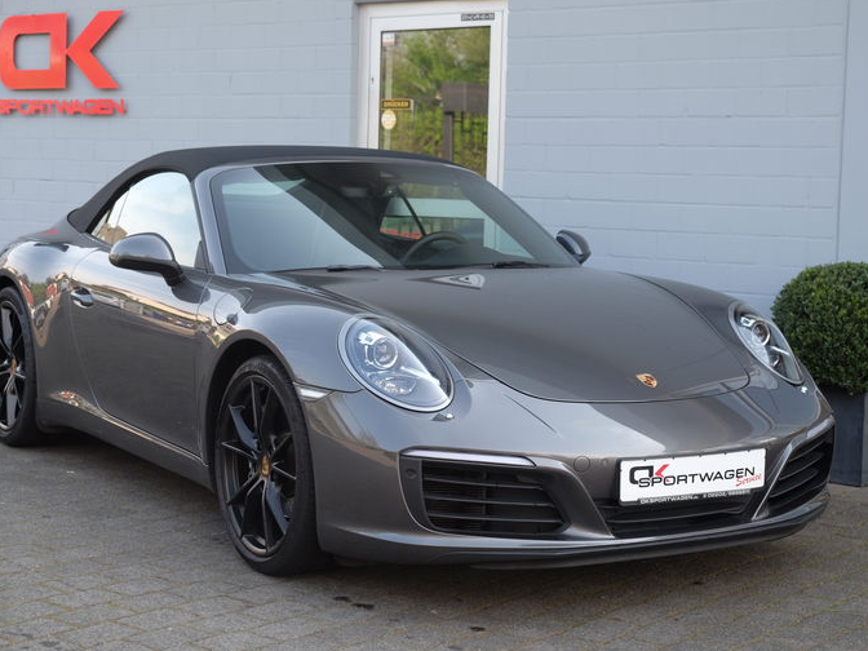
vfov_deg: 21.9
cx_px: 450
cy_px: 326
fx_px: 1680
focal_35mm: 67
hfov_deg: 29.0
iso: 200
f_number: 5
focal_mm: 40.7
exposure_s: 1/140
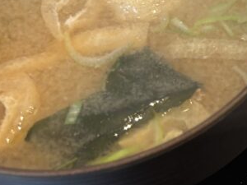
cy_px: -33
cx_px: 430
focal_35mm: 111
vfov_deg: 13.0
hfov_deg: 15.5
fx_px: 792
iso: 80
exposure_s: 1/50
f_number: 1.6
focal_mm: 5.96
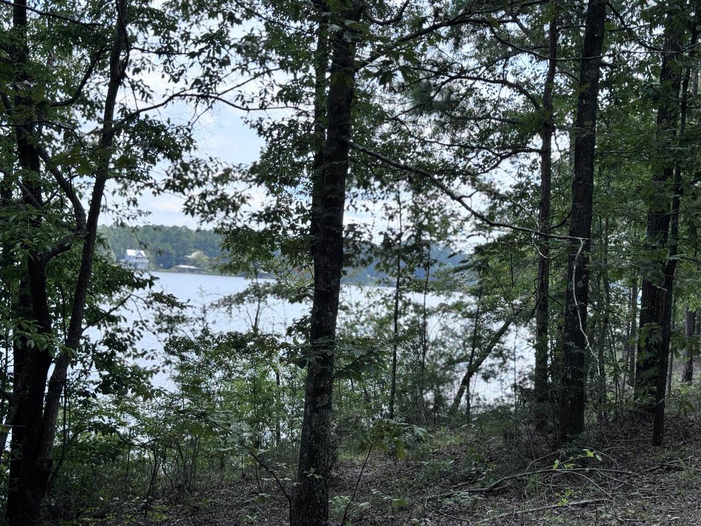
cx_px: 350
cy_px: 263
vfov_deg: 30.3
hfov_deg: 39.7
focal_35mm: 48
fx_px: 972
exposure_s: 1/1597
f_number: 1.78
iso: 64
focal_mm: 6.76
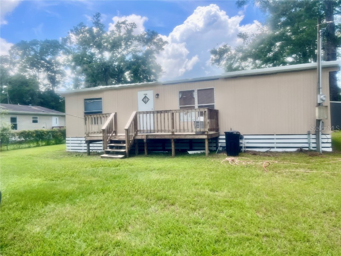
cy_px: 128
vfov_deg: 53.1
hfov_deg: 67.3
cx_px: 170
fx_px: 256
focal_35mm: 26
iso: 50
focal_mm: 5.1
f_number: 1.6
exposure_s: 1/1056
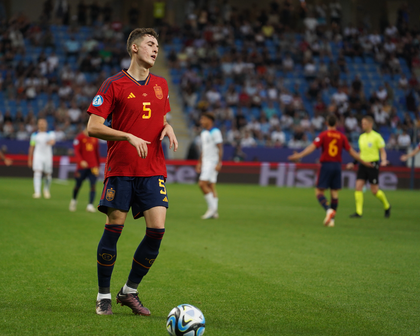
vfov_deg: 6.8
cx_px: 174
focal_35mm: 226
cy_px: 168
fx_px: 2809
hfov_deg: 8.5
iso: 2000
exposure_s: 1/1000
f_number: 4
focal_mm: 200
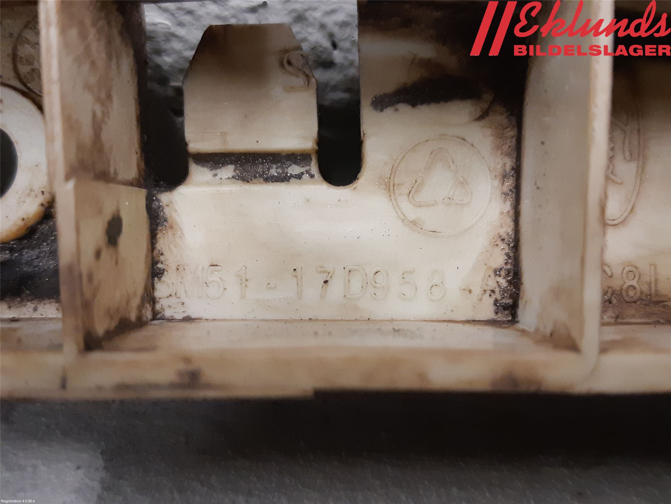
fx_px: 504
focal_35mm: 26
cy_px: 252
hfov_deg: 67.3
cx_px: 336
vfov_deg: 53.1
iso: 250
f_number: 1.7
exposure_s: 1/50
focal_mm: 3.93
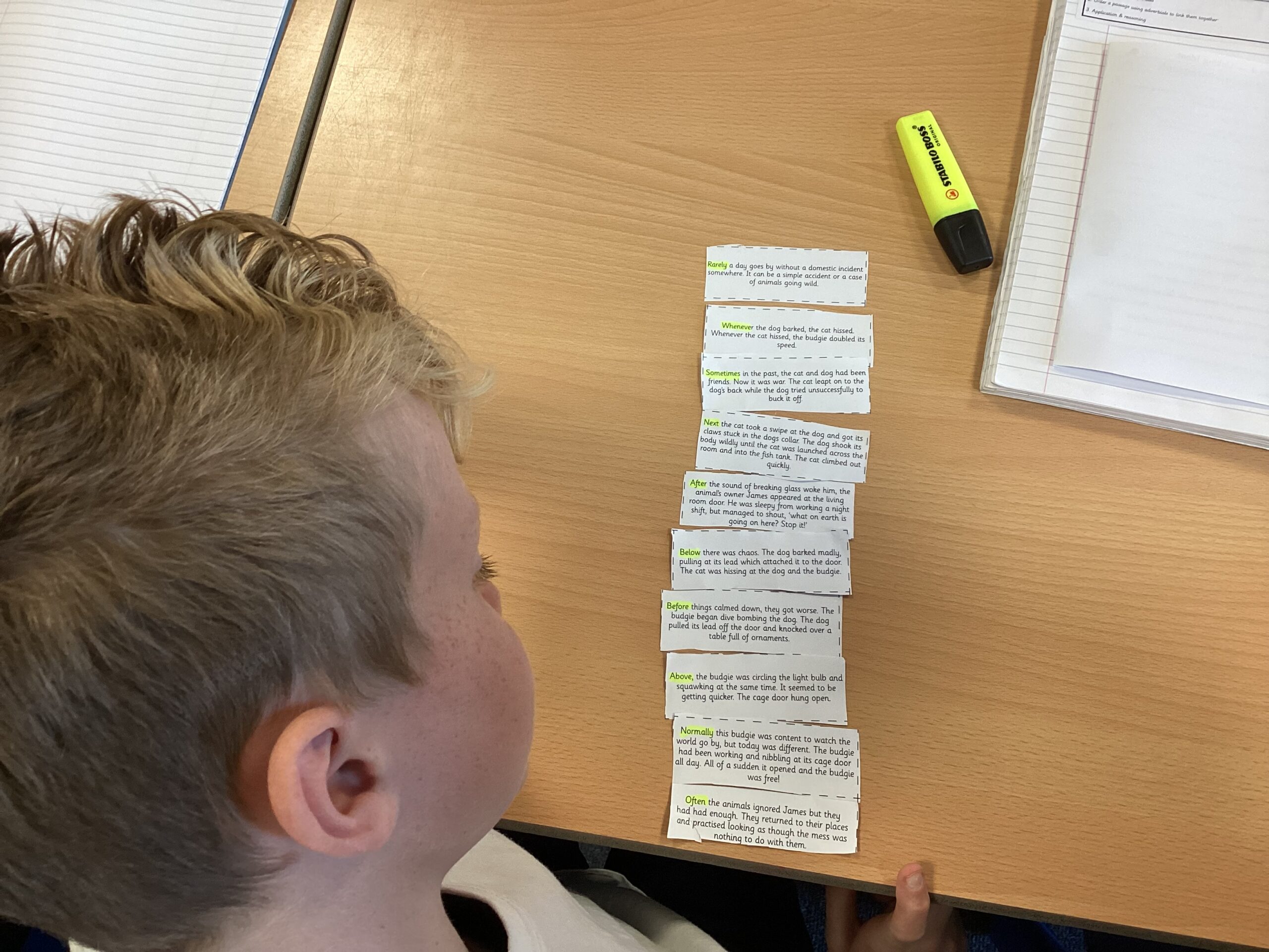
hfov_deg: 58.4
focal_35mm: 31
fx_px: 1136
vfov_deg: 45.4
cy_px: 476
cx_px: 634
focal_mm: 3.3
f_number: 2.4
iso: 100
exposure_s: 1/50
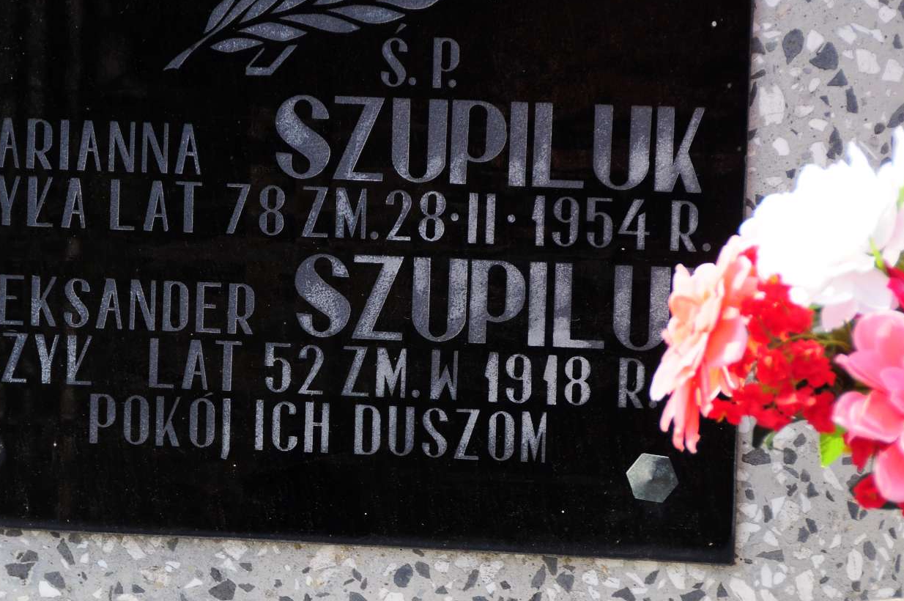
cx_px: 259
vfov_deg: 3.9
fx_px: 8826
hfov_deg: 5.9
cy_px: 267
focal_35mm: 352
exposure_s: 1/250
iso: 250
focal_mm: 135
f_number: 5.6
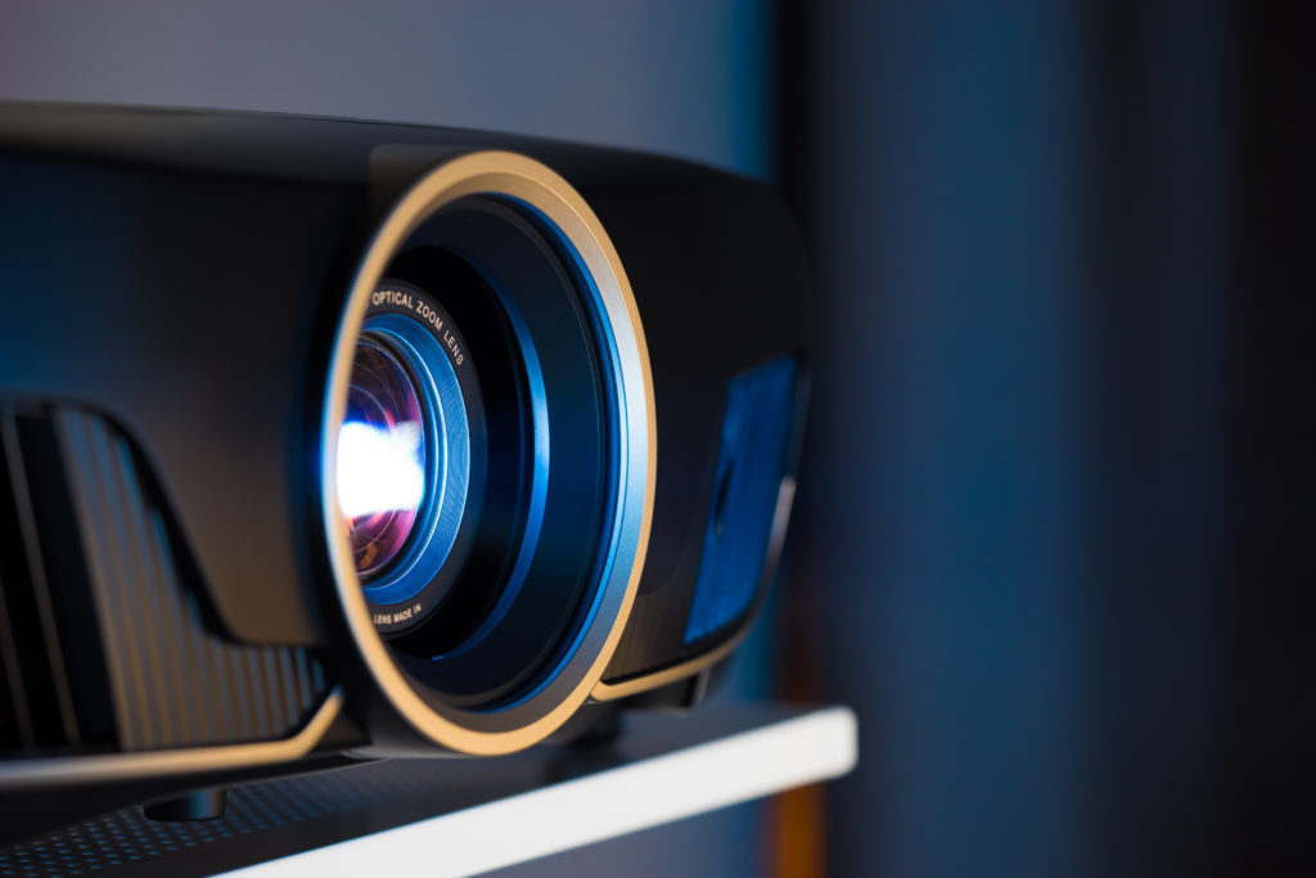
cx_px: 658
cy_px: 439
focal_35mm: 90
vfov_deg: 15.2
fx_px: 3290
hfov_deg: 22.6
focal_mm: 90
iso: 100
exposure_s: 15
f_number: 3.5
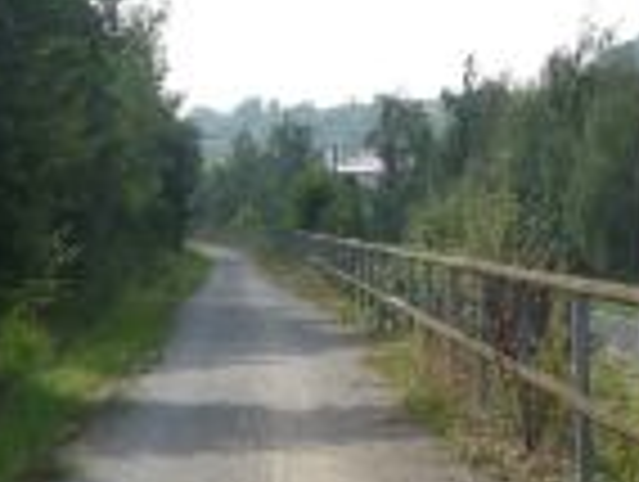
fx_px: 1997
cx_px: 410
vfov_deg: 13.7
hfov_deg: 18.1
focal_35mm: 108
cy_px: 104
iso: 100
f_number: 4.5
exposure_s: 1/400
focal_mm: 5.2
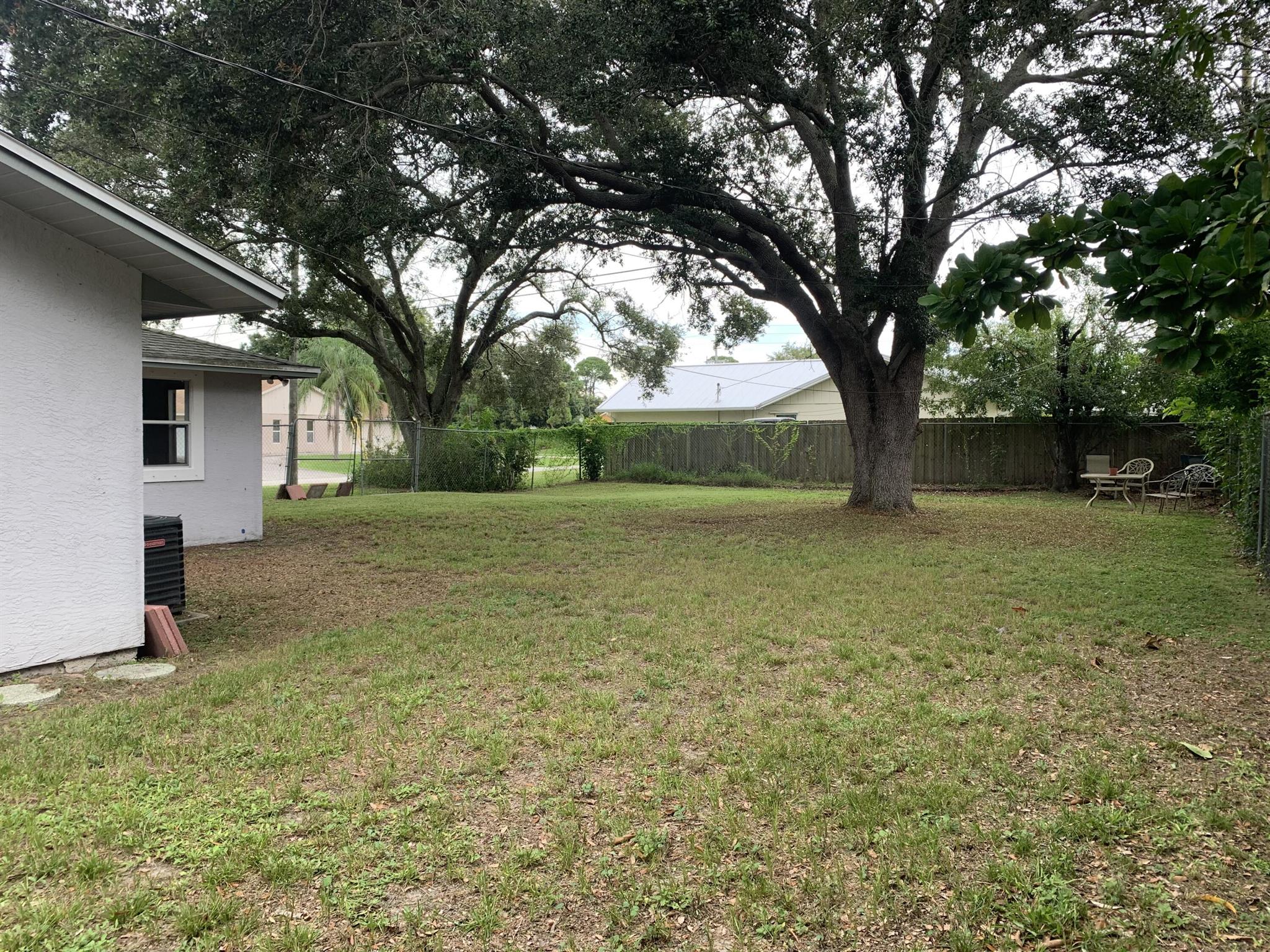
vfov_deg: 53.1
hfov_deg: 67.3
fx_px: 954
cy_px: 476
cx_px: 635
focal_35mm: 26
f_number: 1.8
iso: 25
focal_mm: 4.25
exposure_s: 1/139
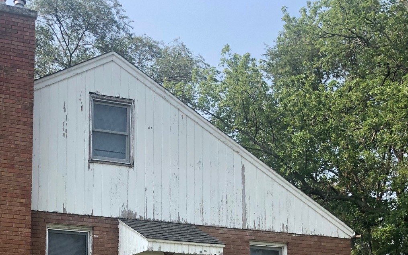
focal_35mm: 59
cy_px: 274
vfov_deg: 21.0
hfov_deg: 33.2
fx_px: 656
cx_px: 64
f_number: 1.8
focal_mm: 4
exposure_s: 1/774
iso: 20
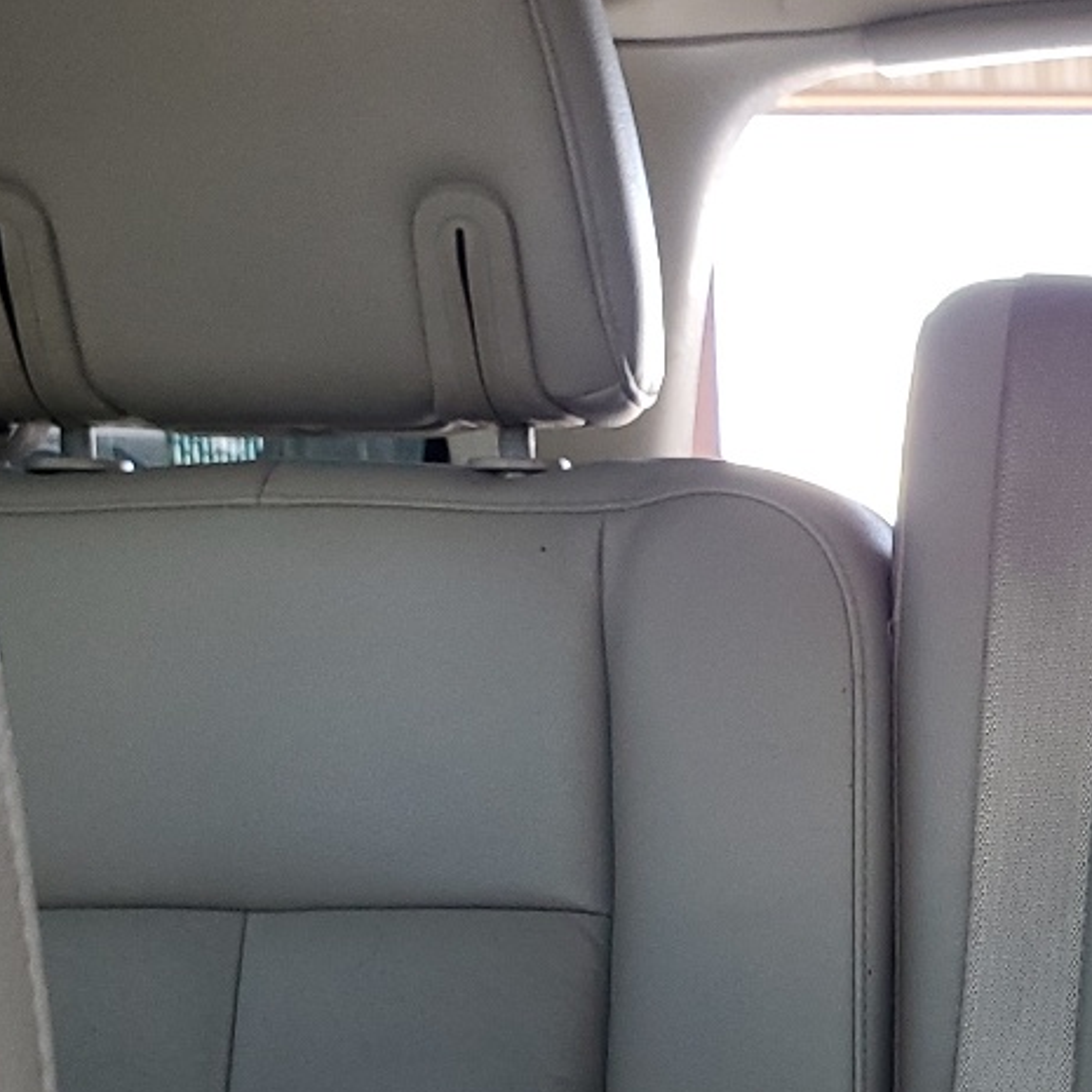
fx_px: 2820
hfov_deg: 20.2
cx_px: 1402
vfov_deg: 20.9
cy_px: 1181
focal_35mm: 79
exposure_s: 1/120
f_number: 1.5
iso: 69
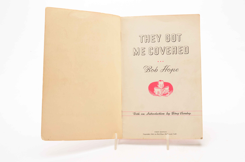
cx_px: 122
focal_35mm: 48
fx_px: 326
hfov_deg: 41.2
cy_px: 81
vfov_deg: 28.0
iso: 100
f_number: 20
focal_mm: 32
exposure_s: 1/160
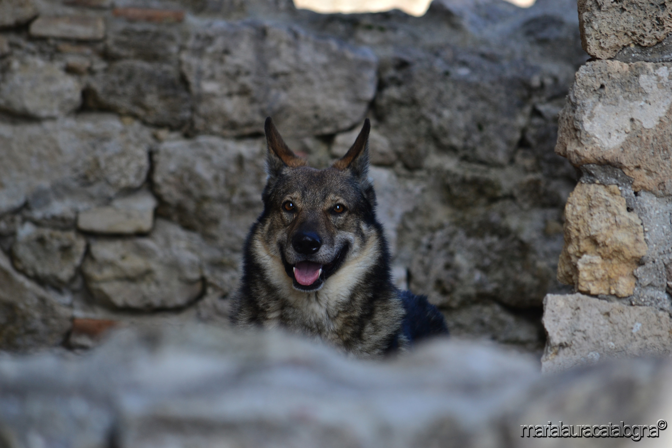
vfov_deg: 3.8
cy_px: 224
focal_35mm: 360
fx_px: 6719
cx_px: 336
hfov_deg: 5.7
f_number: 5.3
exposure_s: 1/320
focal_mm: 240
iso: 200
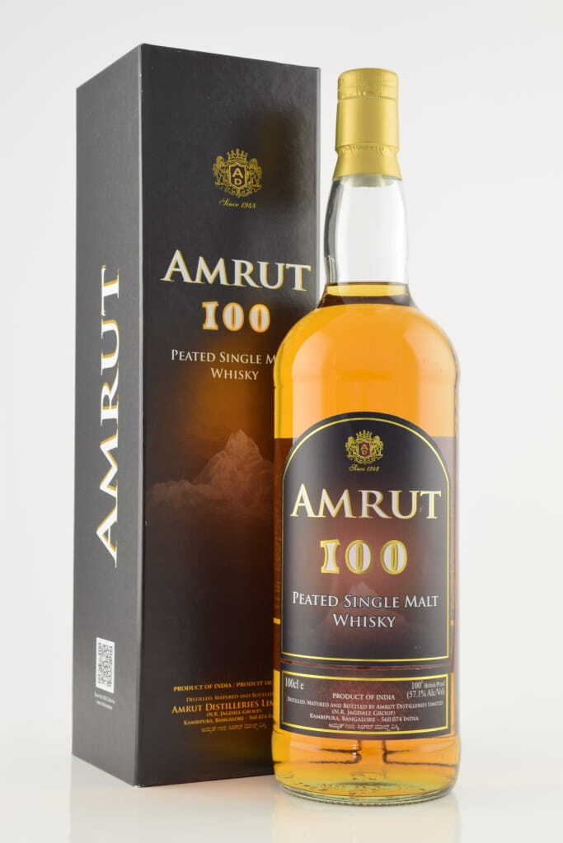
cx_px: 282
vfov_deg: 33.4
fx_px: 1407
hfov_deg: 22.6
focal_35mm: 60
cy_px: 422
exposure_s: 1/10
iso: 100
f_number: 10
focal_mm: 40
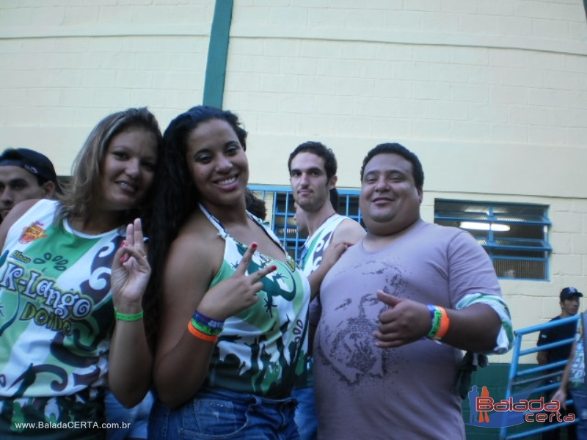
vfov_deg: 39.7
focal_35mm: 36
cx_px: 294
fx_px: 610
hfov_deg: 51.4
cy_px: 220
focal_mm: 6.3
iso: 100
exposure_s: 1/40
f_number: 3.1
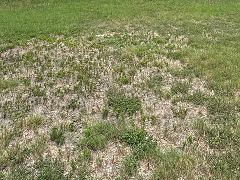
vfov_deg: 27.3
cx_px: 153
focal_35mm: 48
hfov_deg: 39.3
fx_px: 333
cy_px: -25
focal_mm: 2.22
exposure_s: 1/980
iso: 50
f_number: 2.2
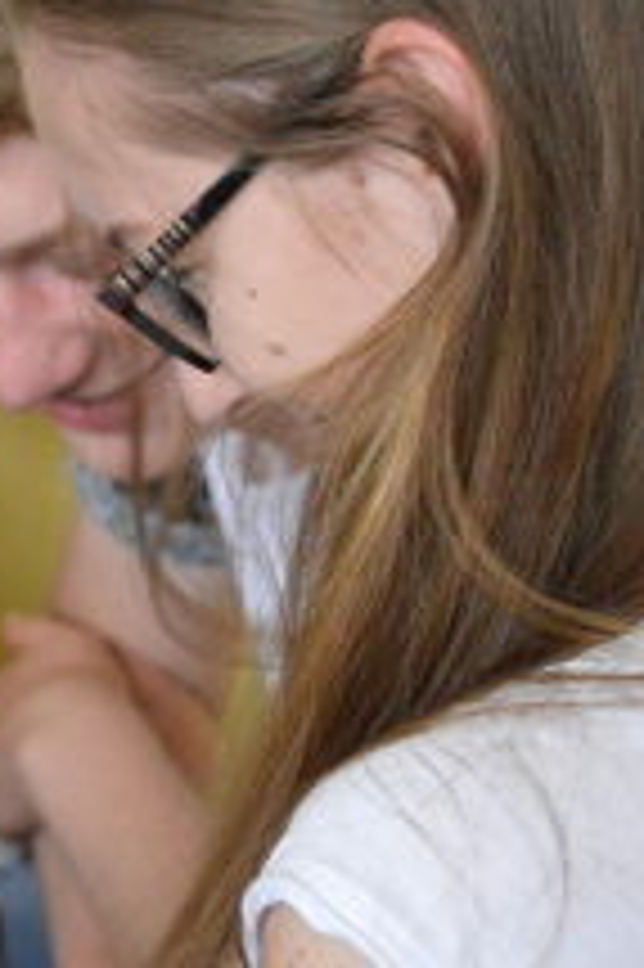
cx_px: -144
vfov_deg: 18.6
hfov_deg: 12.1
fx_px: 2956
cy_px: 576
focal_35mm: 110
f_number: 4.2
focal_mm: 26
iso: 3200
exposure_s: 1/500
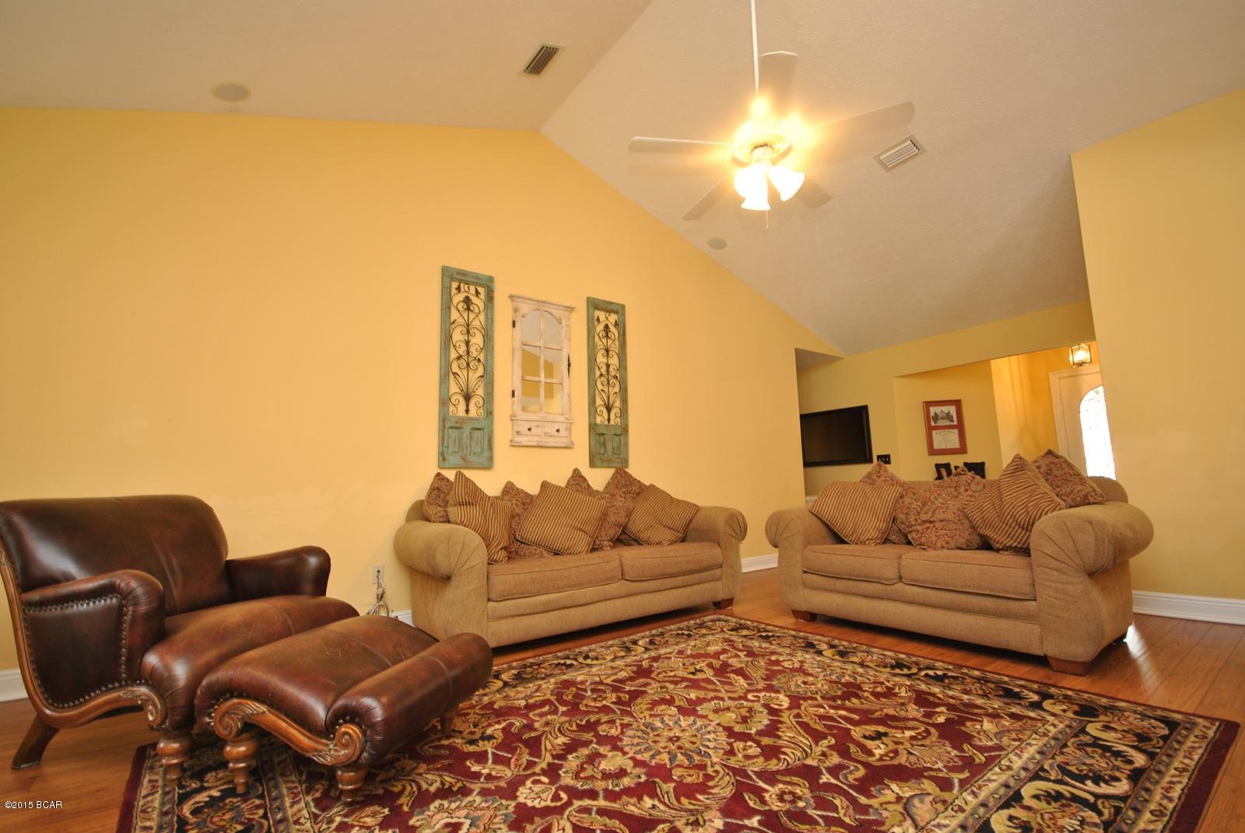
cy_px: 416
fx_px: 519
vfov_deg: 77.5
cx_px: 622
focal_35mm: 15
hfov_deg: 100.3
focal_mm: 10
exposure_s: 1/10
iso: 200
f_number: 4
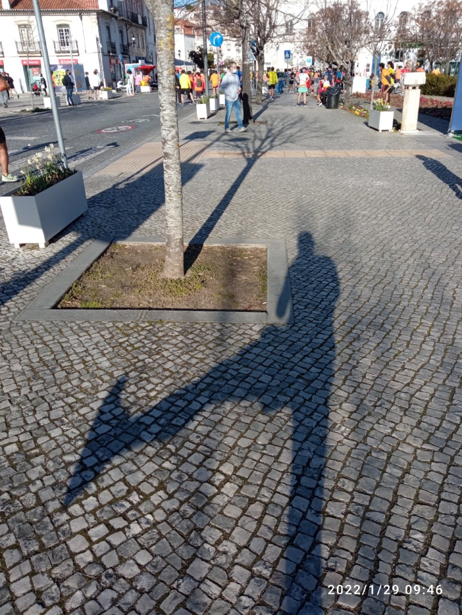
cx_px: 231
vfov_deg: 65.3
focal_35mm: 27
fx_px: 480
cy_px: 308
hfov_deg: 51.4
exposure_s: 1/907
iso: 115
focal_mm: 3.79
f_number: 2.2
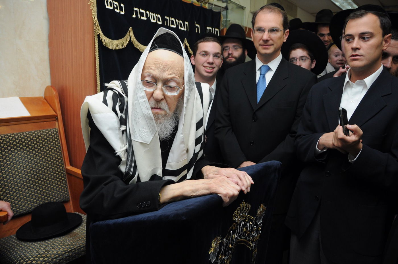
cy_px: 132
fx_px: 298
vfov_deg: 47.8
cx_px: 199
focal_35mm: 27
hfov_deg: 67.4
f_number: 3.5
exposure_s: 1/160
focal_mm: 18
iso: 400
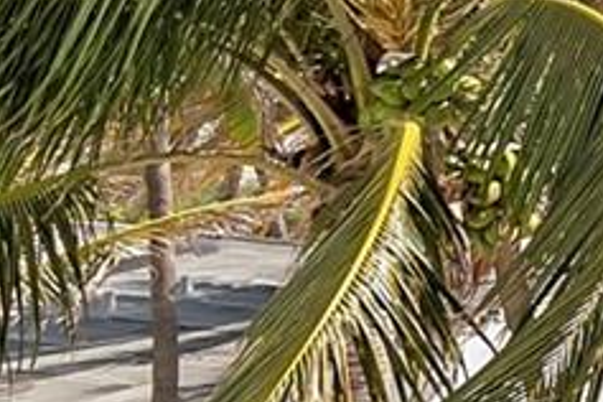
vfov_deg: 9.2
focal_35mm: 142
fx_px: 2378
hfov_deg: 10.0
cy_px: -336
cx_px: 1911
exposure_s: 1/500
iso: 100
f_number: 8
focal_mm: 14
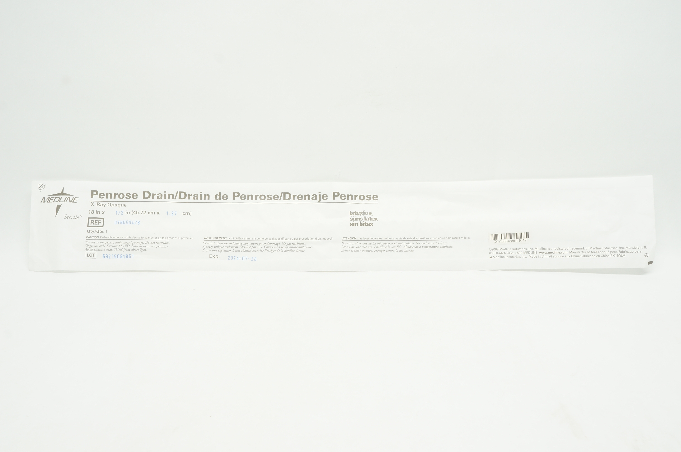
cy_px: 226
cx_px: 340
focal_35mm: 39
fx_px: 737
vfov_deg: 34.1
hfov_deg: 49.6
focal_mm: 26
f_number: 11
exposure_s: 1/15
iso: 400
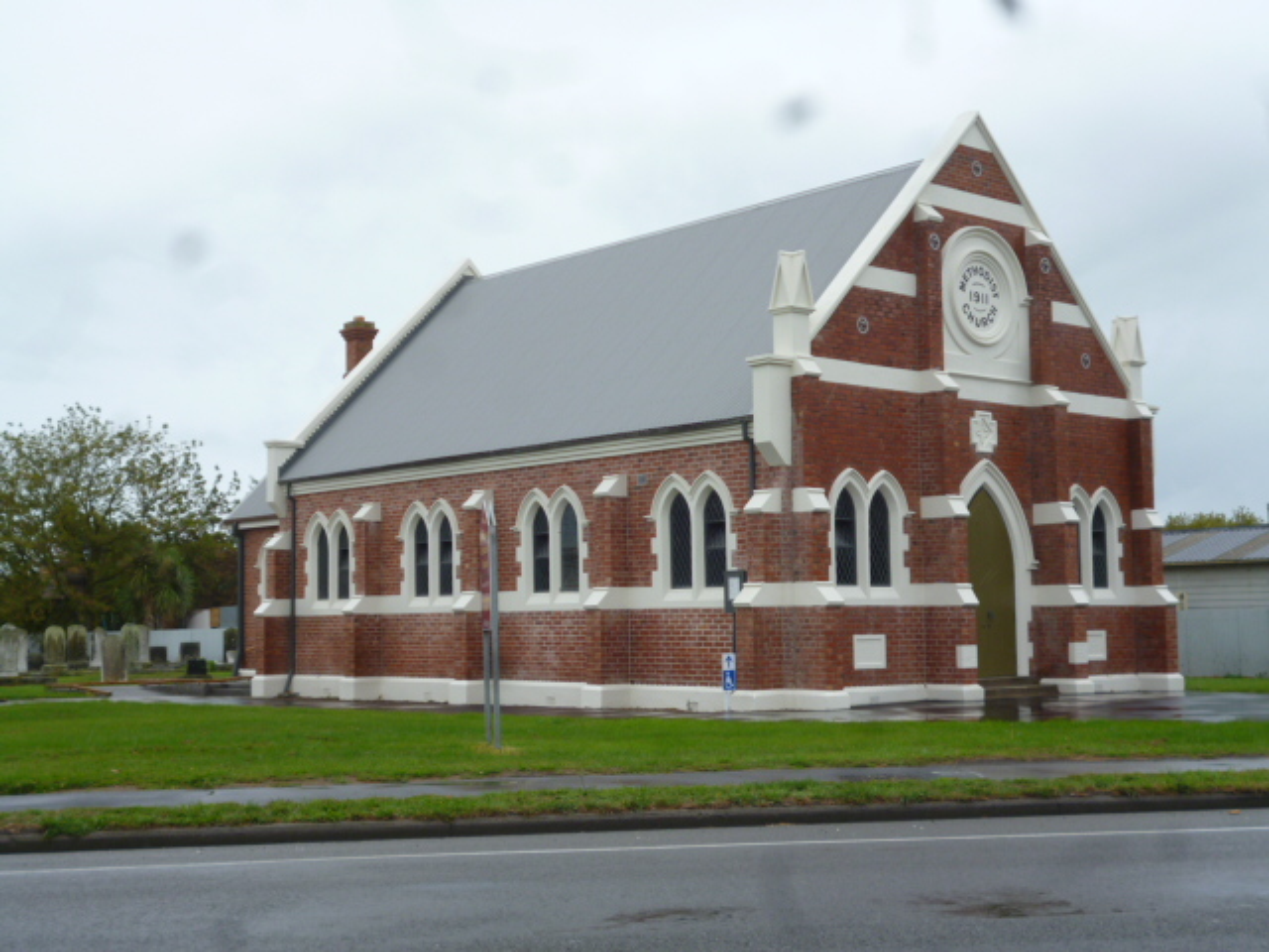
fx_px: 1760
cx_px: 634
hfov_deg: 39.7
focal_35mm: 48
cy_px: 476
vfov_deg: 30.3
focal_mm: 8.6
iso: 100
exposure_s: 1/250
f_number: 4
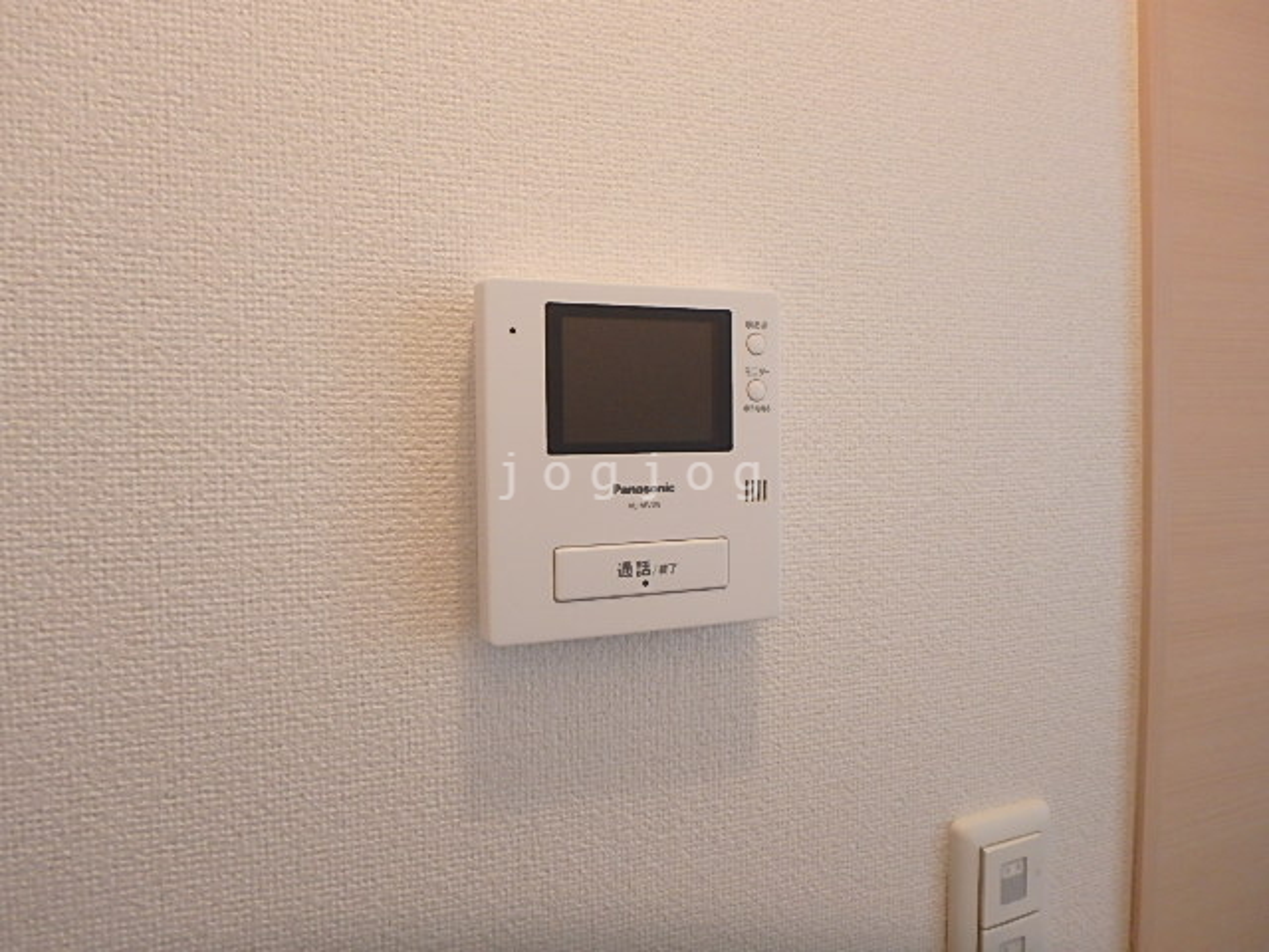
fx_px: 770
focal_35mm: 21
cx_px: 634
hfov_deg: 79.0
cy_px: 476
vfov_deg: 63.4
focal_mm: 3.7
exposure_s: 1/30
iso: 250
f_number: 3.5
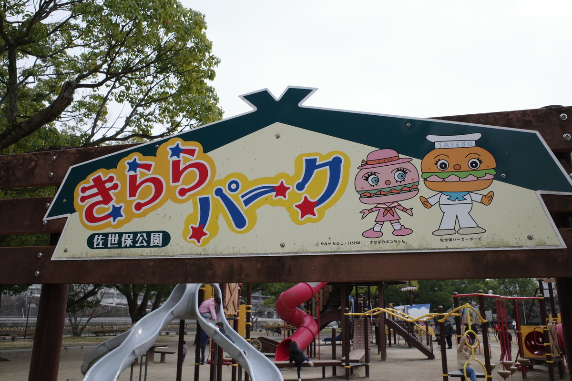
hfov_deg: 65.5
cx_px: 286
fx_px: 445
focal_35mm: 28
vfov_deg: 46.4
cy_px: 190
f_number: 5.6
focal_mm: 18.3
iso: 200
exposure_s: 1/500
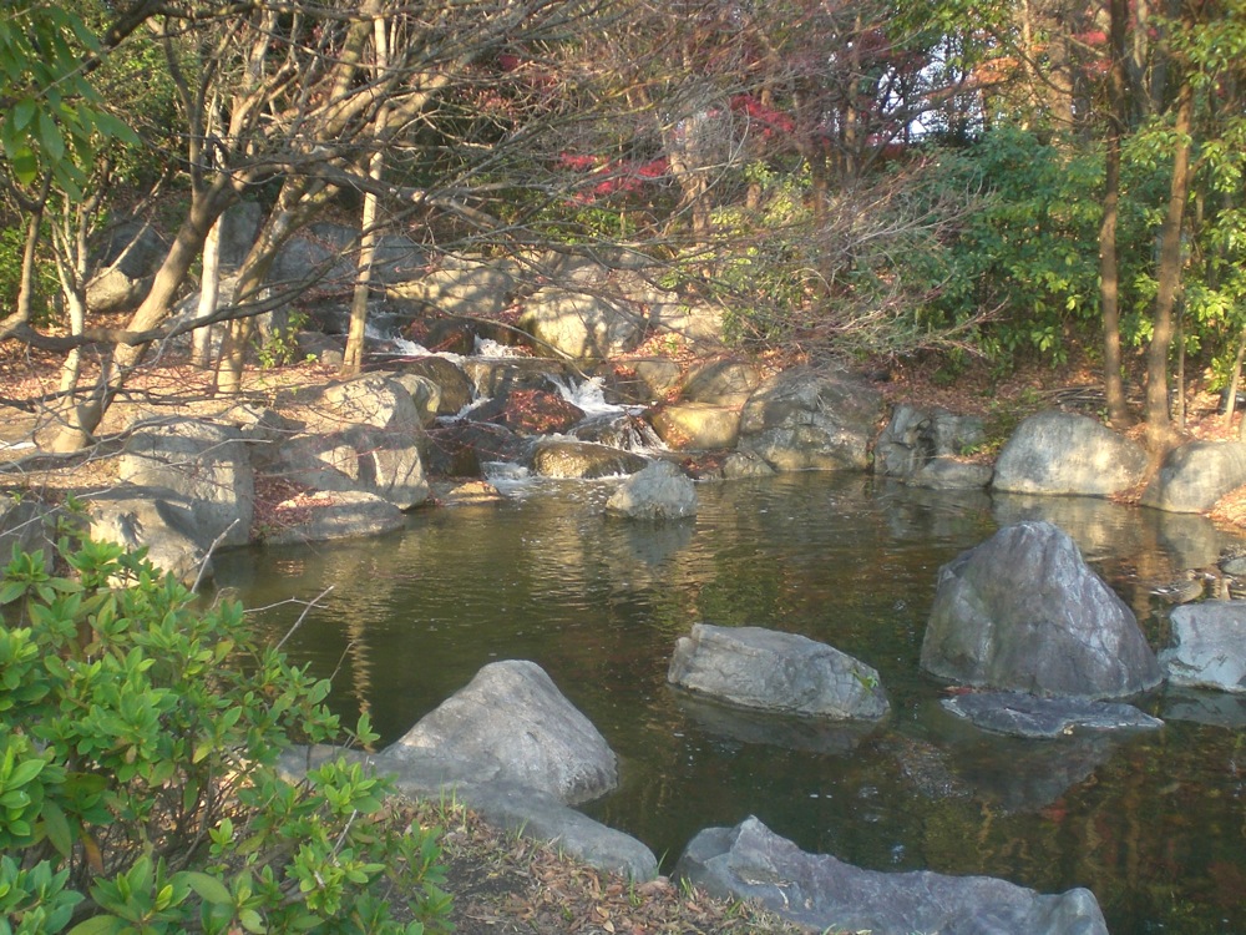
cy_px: 468
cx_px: 623
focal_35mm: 38
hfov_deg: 49.0
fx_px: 1368
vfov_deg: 37.7
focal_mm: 6.3
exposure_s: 1/125
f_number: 3.1
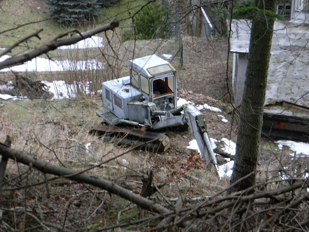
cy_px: 116
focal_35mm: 105
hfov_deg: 18.7
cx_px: 154
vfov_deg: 14.1
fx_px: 937
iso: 400
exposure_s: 1/19
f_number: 4.7
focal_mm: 19
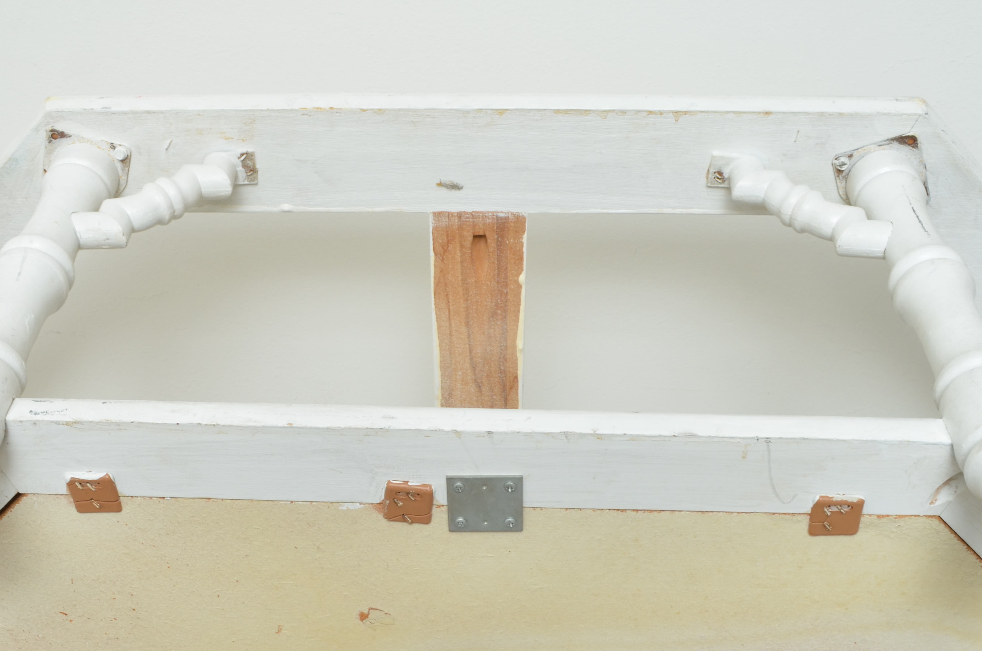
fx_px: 1388
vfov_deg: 26.1
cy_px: 478
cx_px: 425
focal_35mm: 51
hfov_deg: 38.9
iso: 320
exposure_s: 1/180
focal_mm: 22
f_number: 9.5
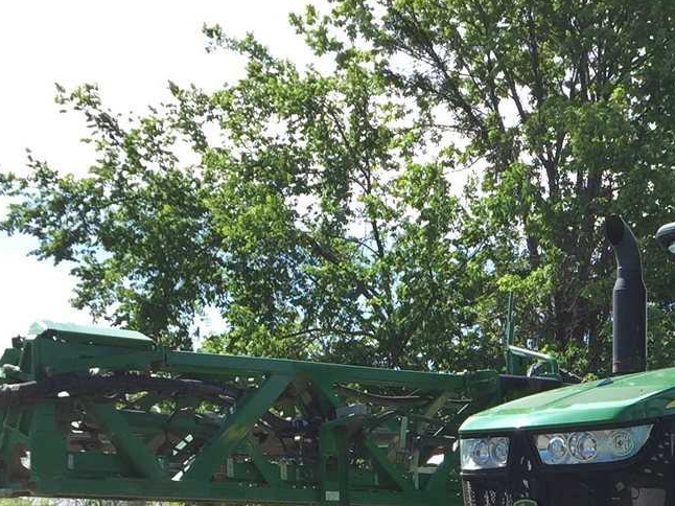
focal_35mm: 92
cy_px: 631
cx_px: 730
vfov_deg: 15.4
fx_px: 1793
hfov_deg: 20.4
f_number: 2.2
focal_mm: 4.15
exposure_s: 1/719
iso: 32
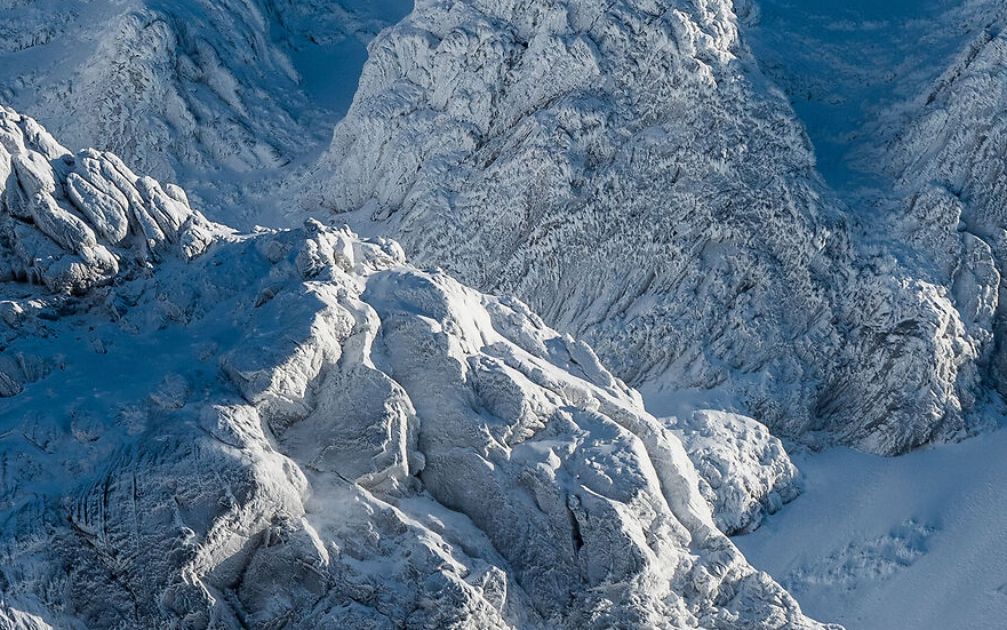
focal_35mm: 833
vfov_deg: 1.6
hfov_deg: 2.5
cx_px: 454
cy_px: -31
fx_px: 22865
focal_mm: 200
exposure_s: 1/500
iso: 125
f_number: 11
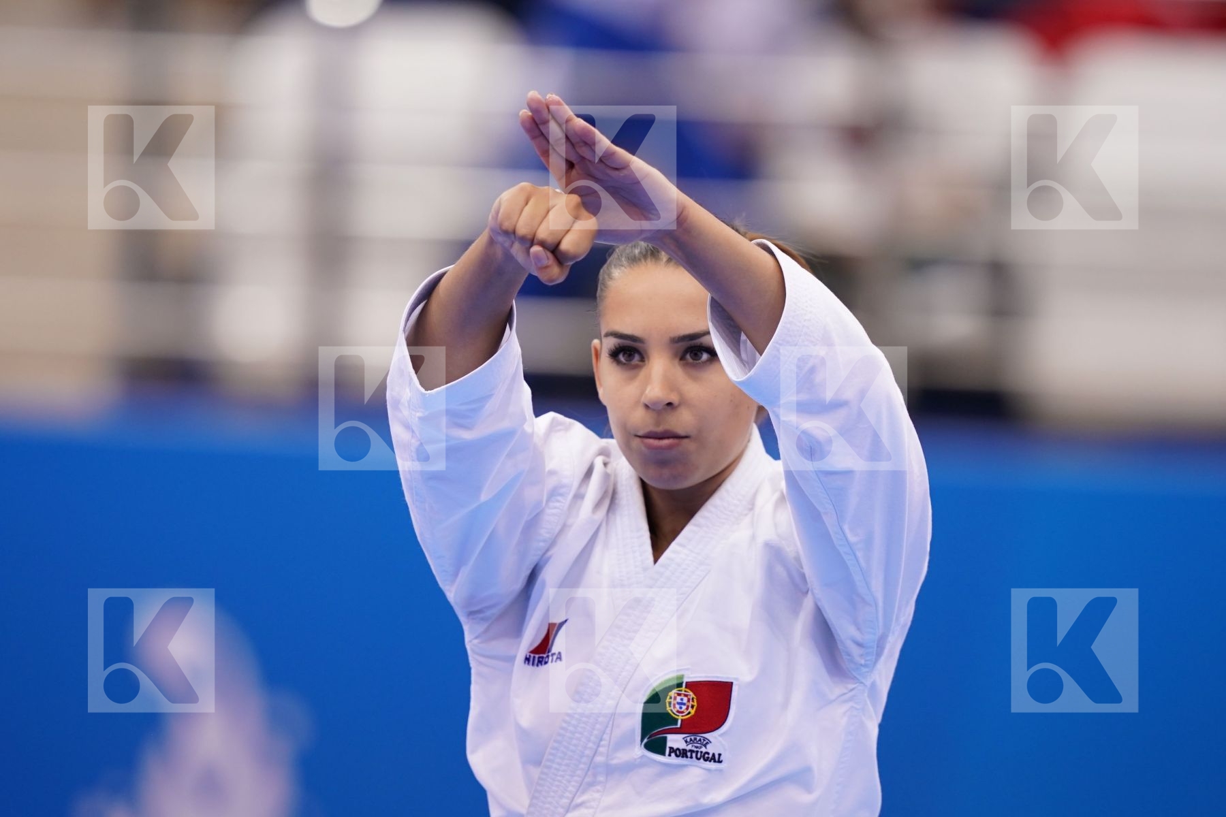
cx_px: 613
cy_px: 408
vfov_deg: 2.3
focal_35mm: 600
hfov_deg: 3.4
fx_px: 20432
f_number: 2.8
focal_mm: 400
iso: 800
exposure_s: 1/500
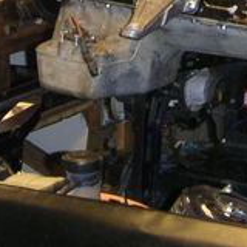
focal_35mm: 134
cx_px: 105
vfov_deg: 12.6
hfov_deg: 13.0
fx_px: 1082
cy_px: -86
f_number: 2.8
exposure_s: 1/45
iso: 160
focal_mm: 6
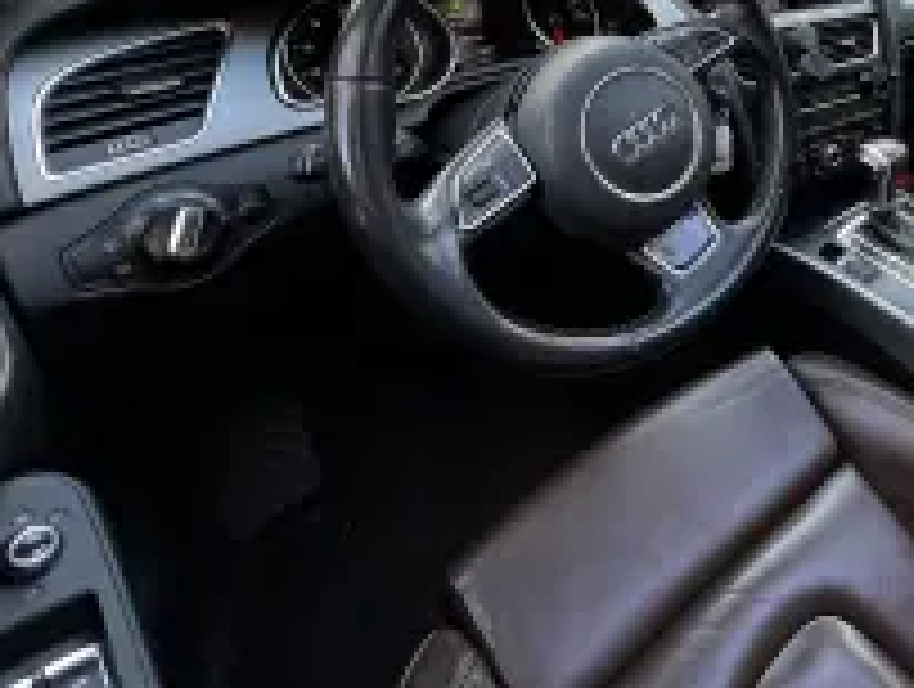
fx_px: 608
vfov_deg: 52.8
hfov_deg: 63.0
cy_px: 85
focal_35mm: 23
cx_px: 806
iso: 160
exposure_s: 1/99
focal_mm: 1.57
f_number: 1.8
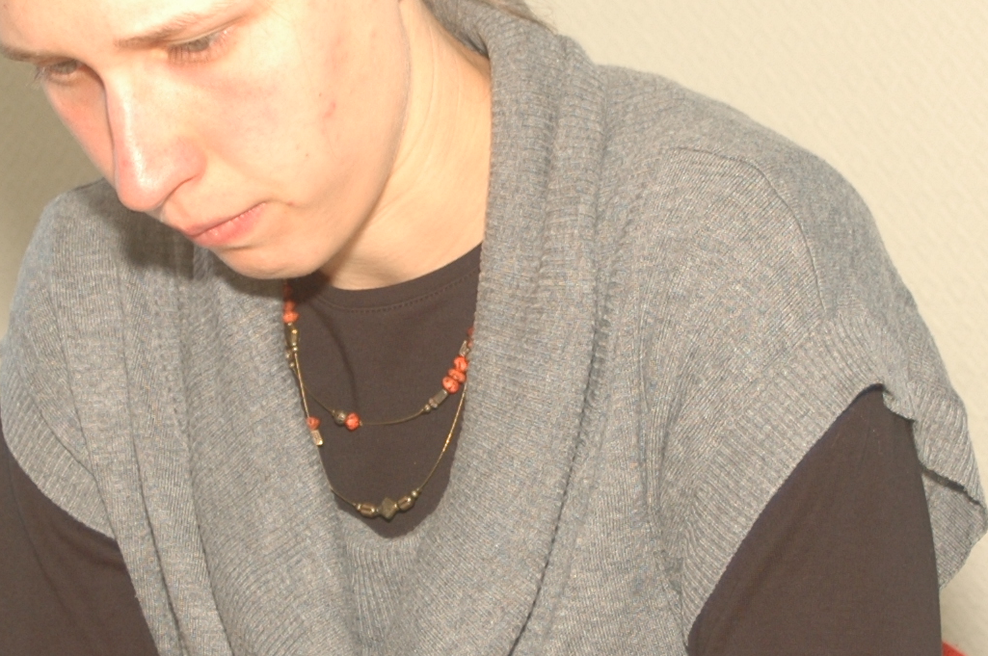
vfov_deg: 10.0
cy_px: 314
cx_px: 357
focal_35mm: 136
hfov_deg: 15.0
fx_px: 3741
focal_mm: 31
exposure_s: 1/60
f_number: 4.5
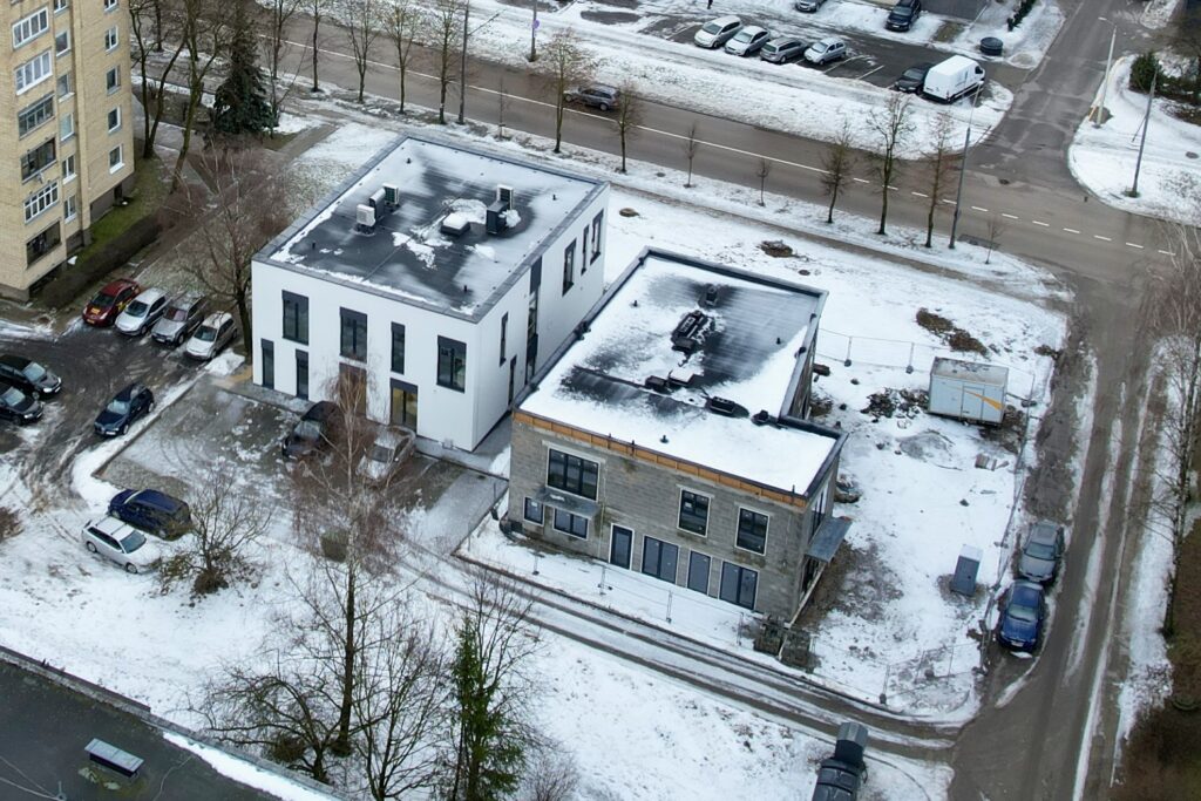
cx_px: 600
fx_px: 734
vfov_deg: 57.2
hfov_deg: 78.6
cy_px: 400
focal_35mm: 22
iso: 100
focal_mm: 8.38
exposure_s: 1/160
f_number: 2.8
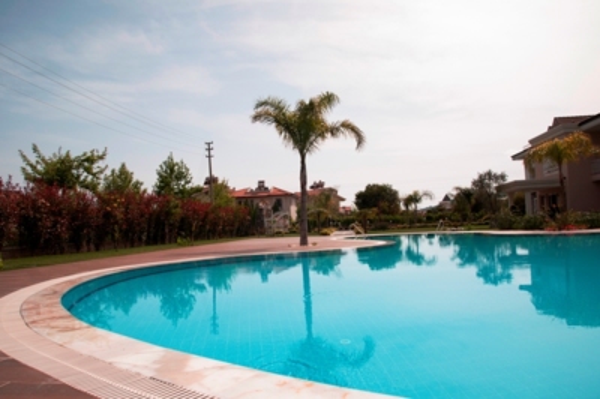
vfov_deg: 28.0
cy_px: 200
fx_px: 799
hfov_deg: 41.1
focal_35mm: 48
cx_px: 300
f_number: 6.3
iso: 100
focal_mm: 32
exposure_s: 1/160
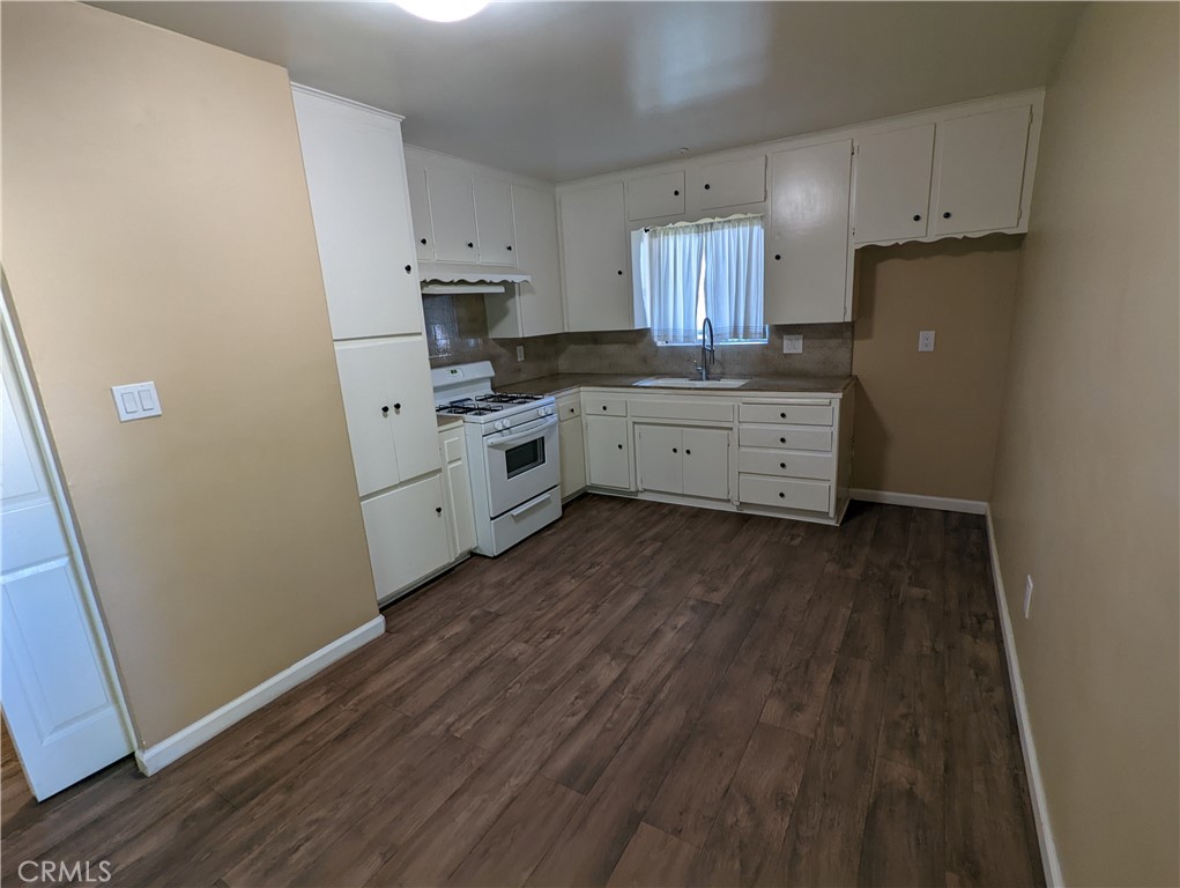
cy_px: 444
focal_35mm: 16
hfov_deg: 94.4
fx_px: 546
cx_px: 590
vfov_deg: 78.2
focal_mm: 2.35
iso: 150
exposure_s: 1/60
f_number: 2.2
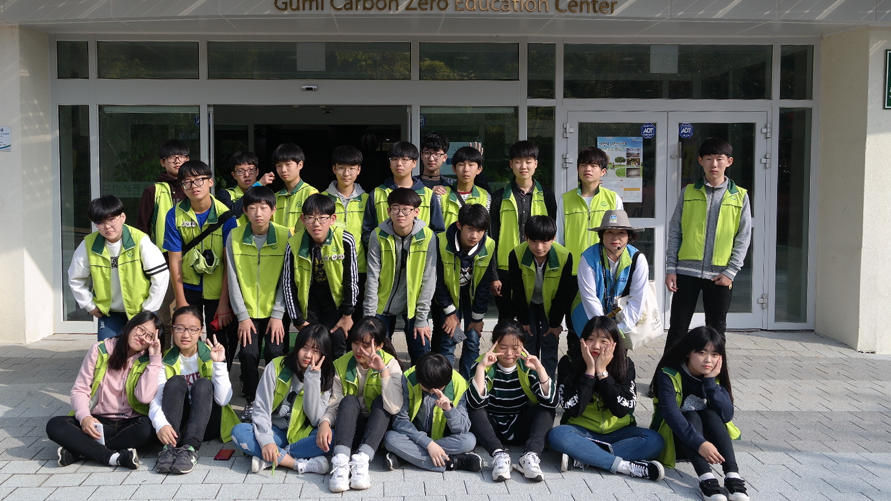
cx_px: 412
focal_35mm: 35
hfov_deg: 56.6
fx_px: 827
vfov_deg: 33.7
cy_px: 220
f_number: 5.6
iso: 100
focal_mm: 20
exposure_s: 1/250
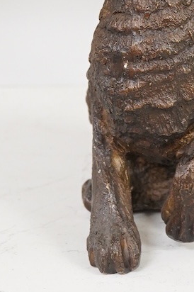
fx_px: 996
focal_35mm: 123
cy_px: -36
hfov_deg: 11.1
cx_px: 138
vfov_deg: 16.1
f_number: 7.1
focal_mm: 30
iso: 2500
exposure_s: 1/100
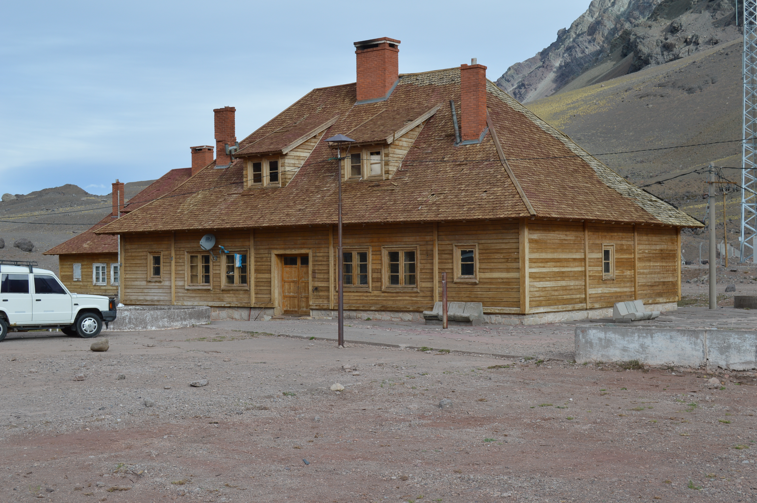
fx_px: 1008
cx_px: 378
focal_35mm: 48
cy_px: 252
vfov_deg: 28.0
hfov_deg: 41.1
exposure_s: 1/200
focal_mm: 32
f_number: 7.1
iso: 100
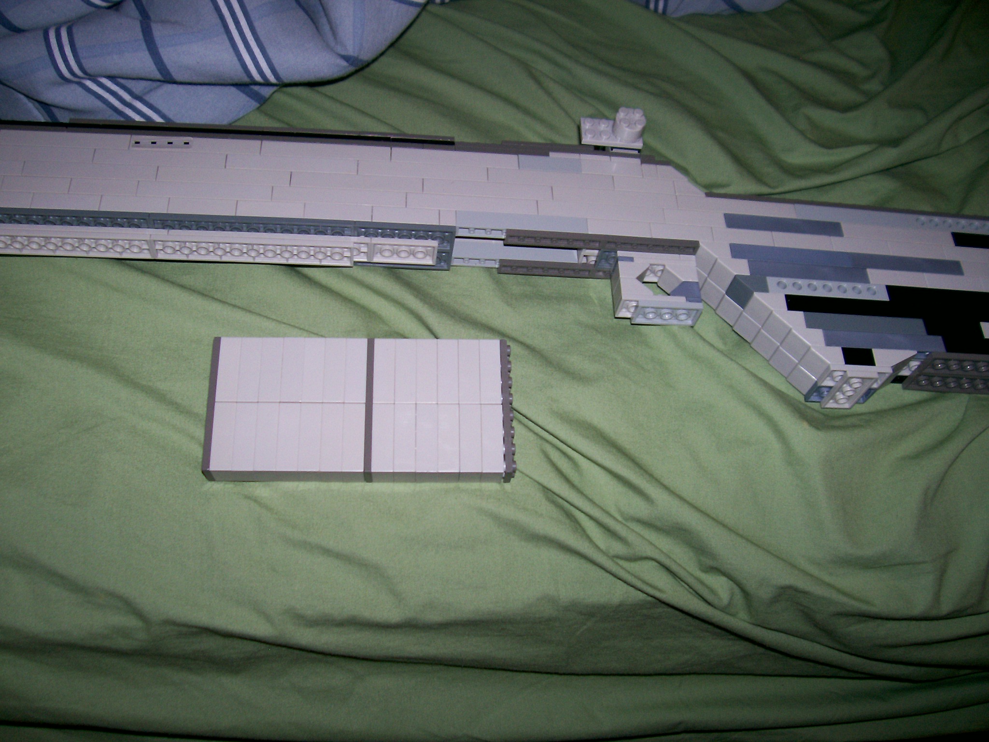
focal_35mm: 34
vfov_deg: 41.8
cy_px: 371
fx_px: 971
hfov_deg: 54.0
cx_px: 494
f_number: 2.7
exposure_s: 1/64
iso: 80
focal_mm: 5.6
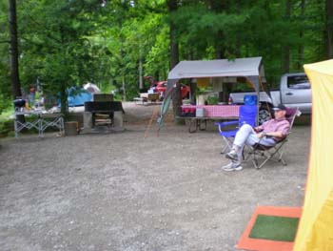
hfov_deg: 48.9
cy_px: 126
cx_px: 166
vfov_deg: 37.8
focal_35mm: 38
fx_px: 366
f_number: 3.1
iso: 88
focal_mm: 6.3
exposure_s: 1/65.4
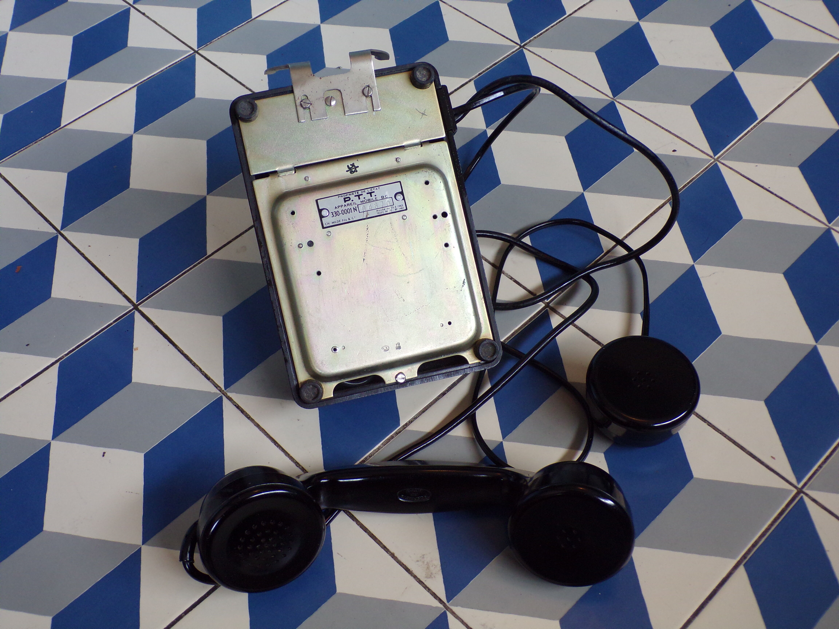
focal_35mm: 37
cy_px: 314
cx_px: 420
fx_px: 897
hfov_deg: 50.1
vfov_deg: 38.7
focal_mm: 6.6
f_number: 3.3
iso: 184
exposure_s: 1/34
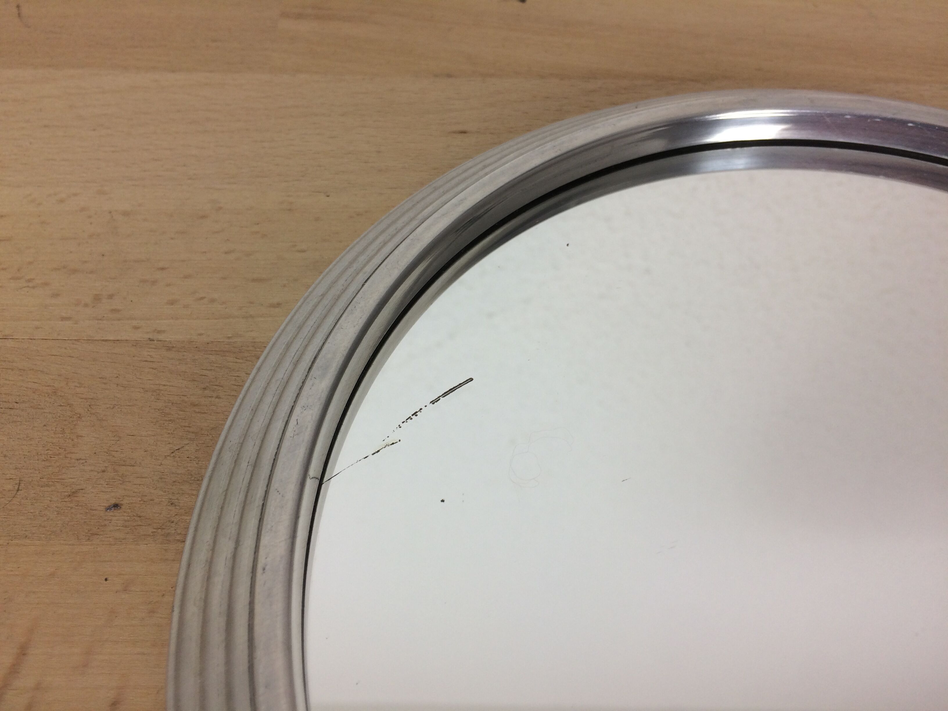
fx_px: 794
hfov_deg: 61.7
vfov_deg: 48.2
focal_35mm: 29
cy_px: 356
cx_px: 474
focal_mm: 4.15
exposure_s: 1/50
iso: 40
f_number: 2.2
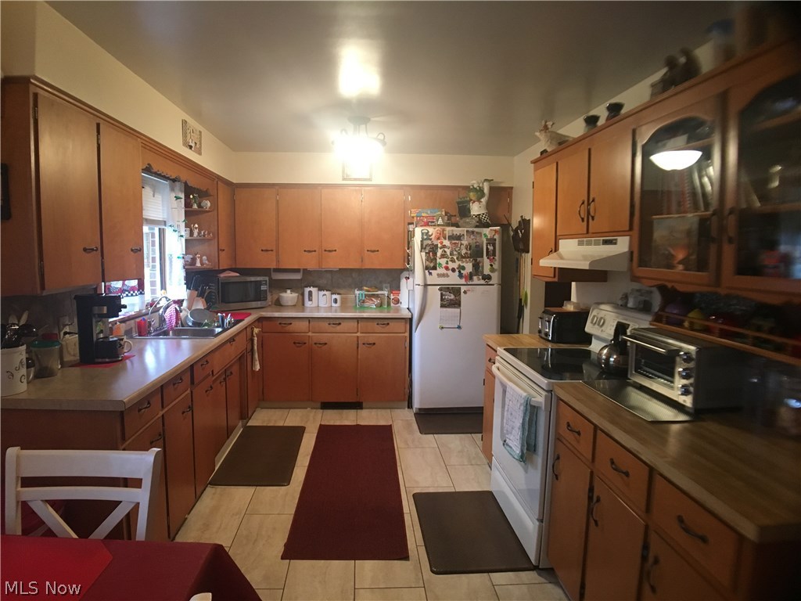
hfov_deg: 61.7
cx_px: 400
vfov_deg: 48.2
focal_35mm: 29
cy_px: 300
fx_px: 671
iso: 160
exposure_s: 1/30
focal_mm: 4.15
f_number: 2.2
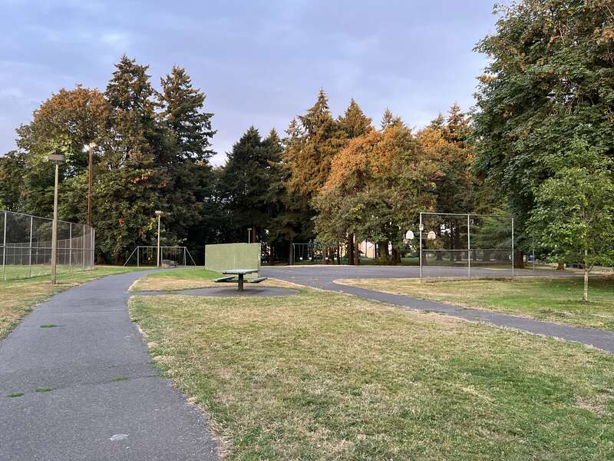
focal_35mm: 26
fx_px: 461
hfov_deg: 67.3
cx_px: 307
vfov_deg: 53.1
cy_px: 230
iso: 125
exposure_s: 1/119
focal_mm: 5.1
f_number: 1.6
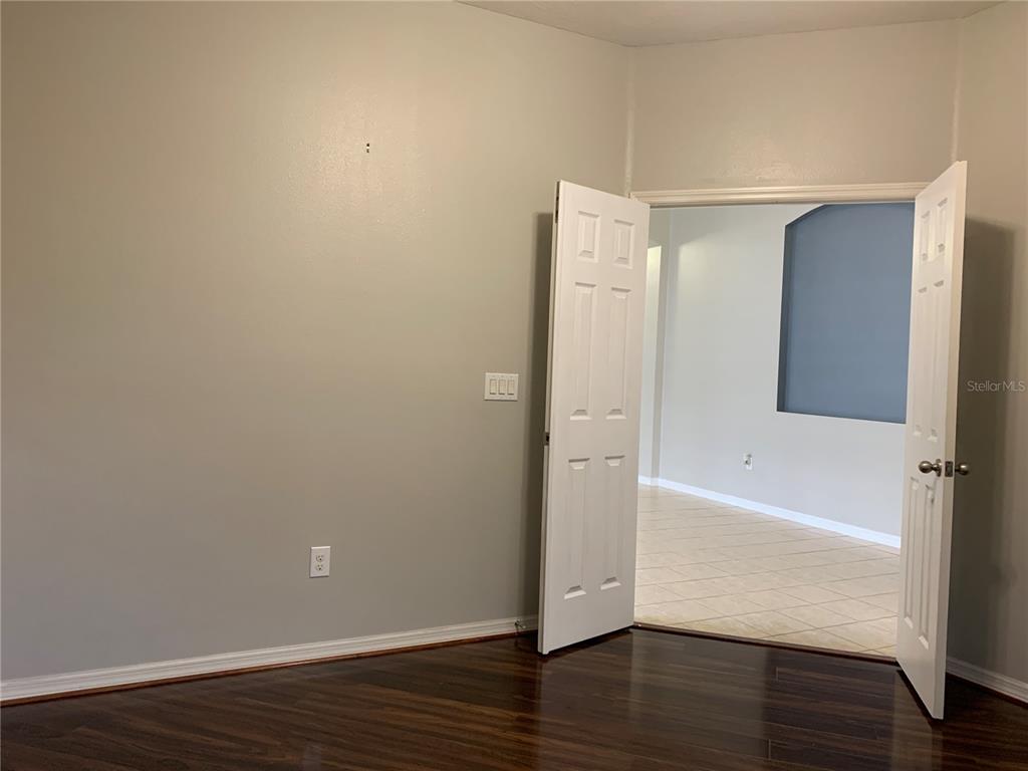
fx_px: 772
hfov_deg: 67.3
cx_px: 514
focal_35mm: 26
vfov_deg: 53.1
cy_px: 386
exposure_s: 1/60
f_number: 1.8
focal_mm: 4.25
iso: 200
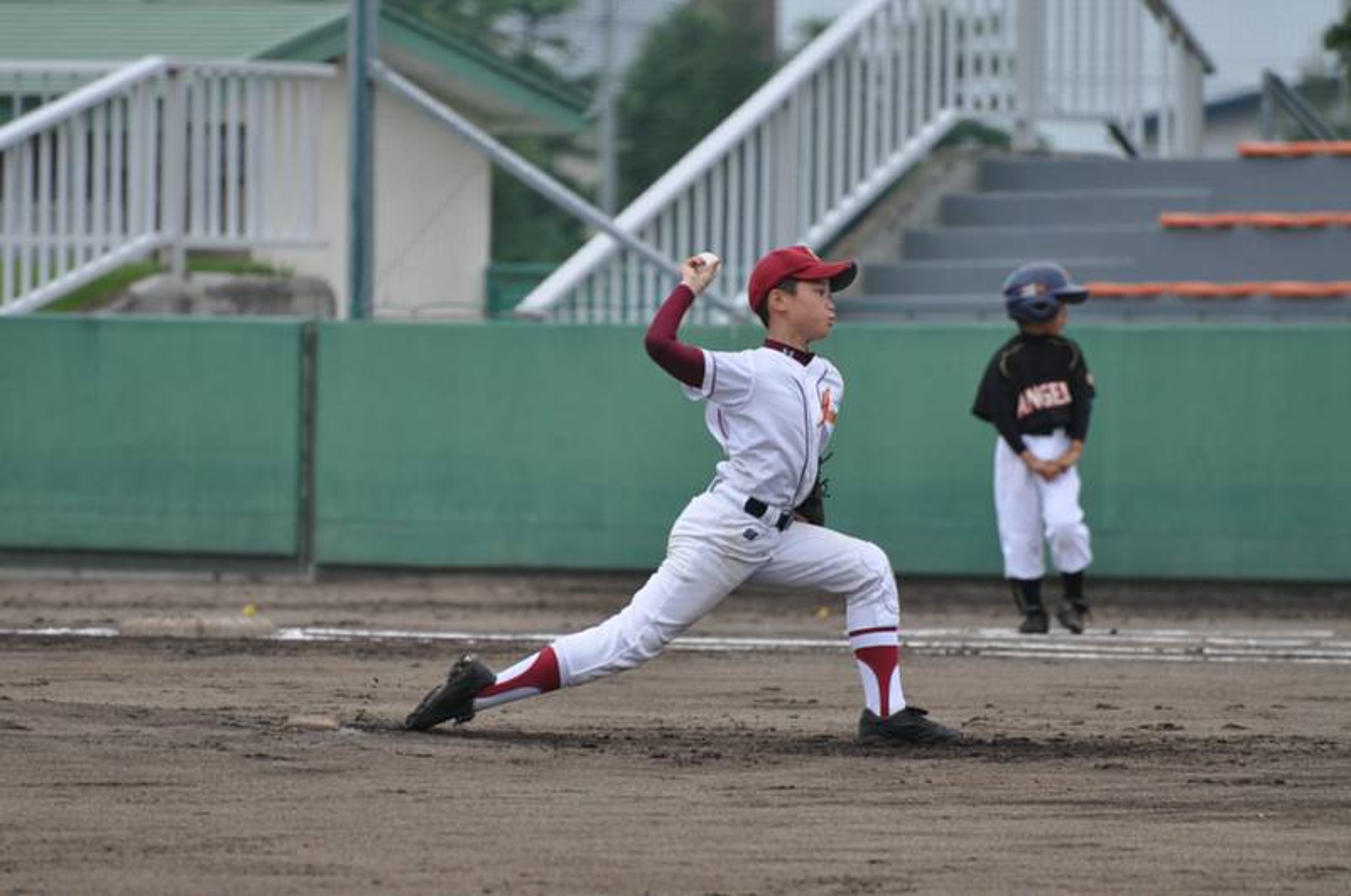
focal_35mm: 450
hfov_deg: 4.6
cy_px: 448
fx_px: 16863
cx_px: 676
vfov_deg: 3.0
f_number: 5.6
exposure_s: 1/1250
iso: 400
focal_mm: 300
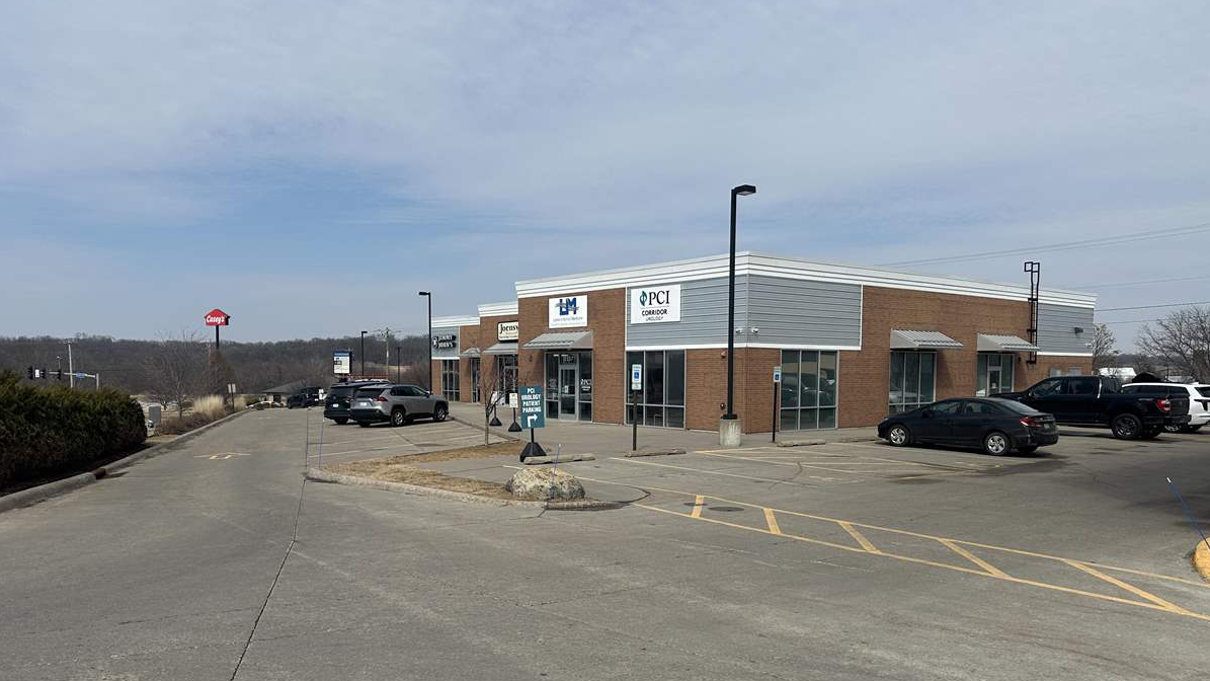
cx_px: 582
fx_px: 898
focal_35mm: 28
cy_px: 411
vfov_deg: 41.3
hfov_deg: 67.9
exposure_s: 1/8197
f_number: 1.78
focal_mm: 6.86
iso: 80
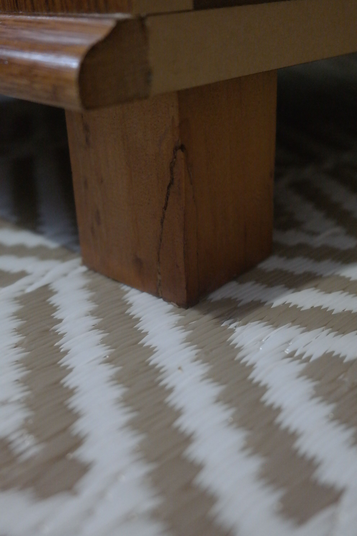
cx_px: 178
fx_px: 640
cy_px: 268
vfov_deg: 45.4
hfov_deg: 31.2
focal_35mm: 43
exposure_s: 1/40
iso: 3200
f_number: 4
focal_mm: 28
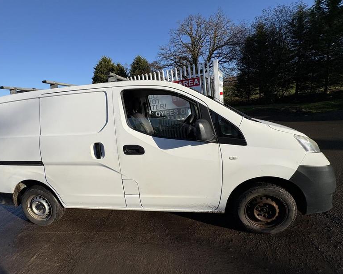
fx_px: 162
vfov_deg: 80.4
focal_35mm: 16
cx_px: 153
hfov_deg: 92.8
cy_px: 134
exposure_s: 1/3106
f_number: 2.2
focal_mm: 2.22
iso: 50
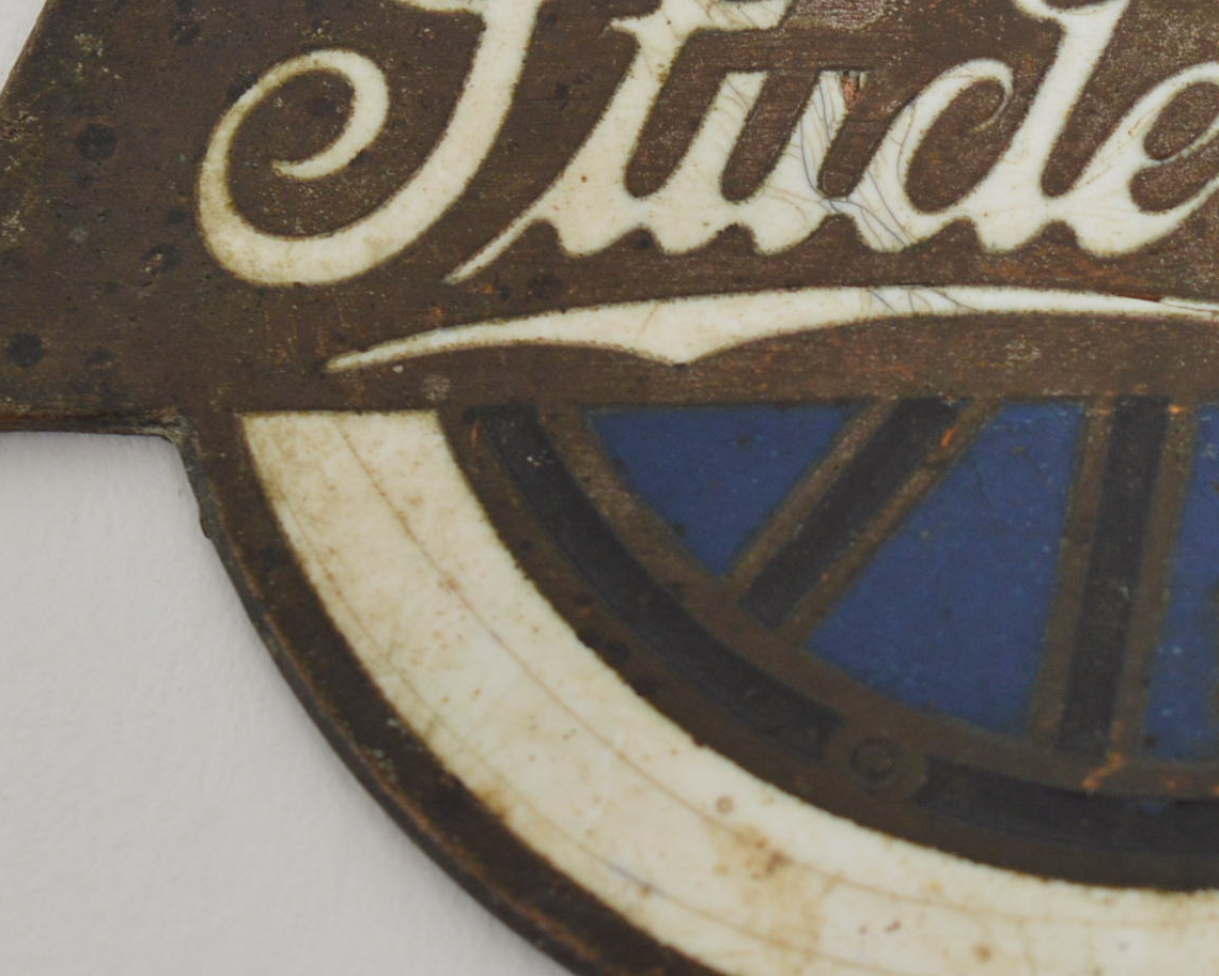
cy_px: 150
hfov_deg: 10.8
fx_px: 6422
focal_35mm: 178
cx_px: 1091
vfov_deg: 8.7
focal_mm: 48
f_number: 9
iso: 400
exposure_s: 1/80
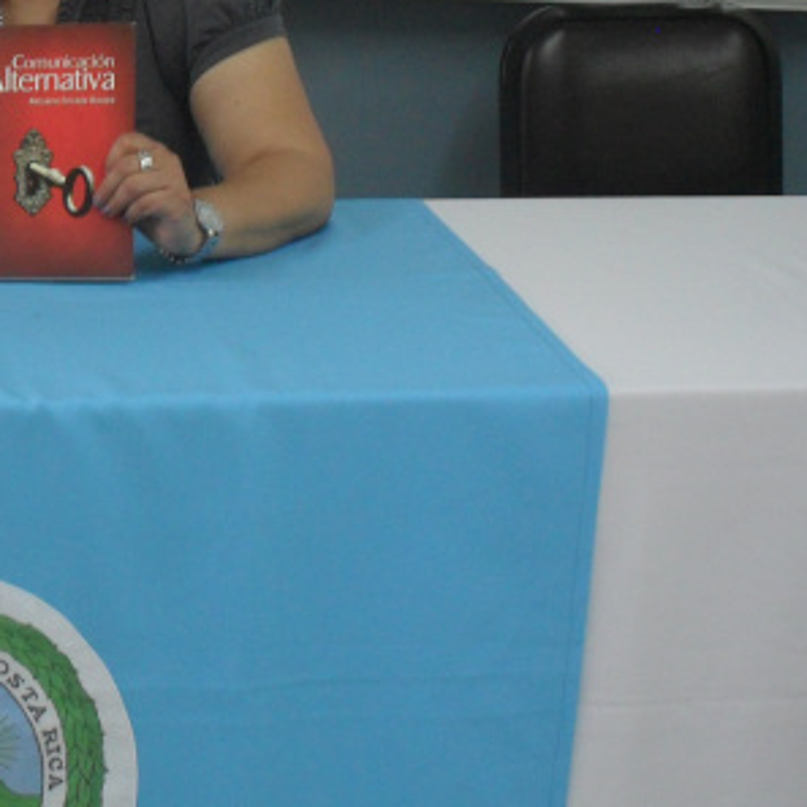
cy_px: 236
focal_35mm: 108
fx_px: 2849
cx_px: 82
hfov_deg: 15.9
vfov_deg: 16.1
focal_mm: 8.7
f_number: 3.9
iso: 200
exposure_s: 1/20
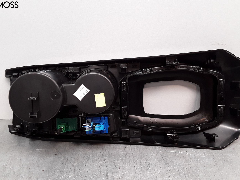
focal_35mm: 33
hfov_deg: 55.3
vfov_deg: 42.9
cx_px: 124
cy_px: 90
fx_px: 229
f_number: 1.9
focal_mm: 2.91
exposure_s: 1/50
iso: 50
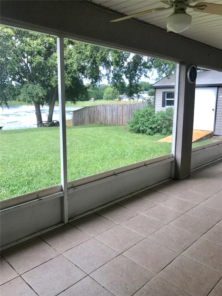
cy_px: 148
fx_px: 239
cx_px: 111
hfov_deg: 49.7
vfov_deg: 63.4
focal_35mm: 28
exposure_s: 1/60
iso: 25
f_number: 1.8
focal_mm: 3.99
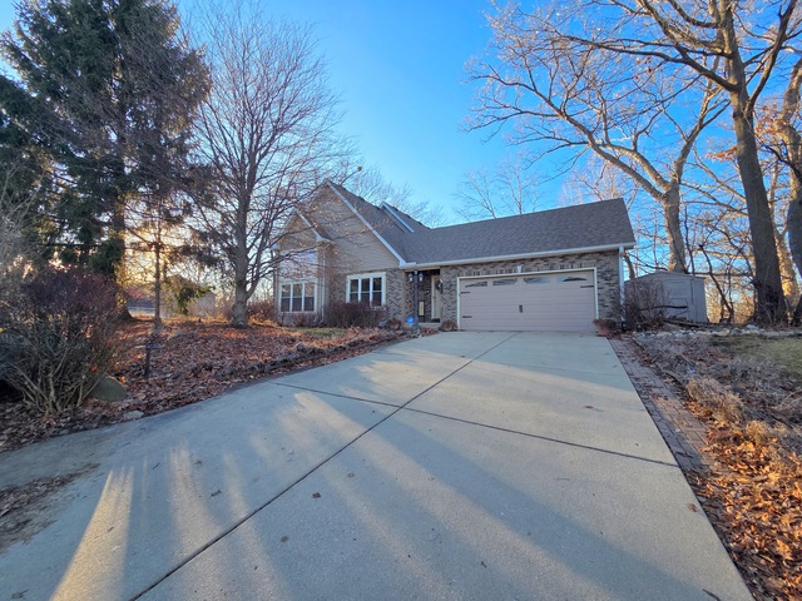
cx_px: 401
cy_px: 300
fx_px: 301
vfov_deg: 89.9
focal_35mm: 13
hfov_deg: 106.2
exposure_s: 1/507
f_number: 2.2
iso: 50
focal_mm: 2.2
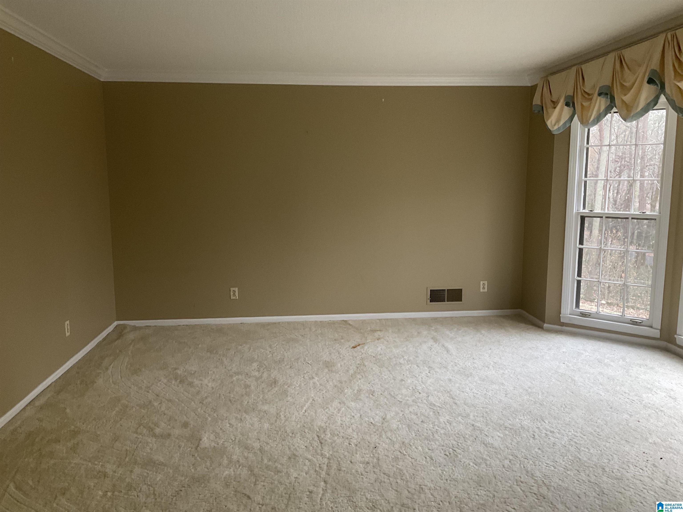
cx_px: 342
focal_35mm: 29
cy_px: 256
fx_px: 572
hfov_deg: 61.7
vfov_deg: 48.2
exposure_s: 1/60
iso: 100
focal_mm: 3
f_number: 1.8
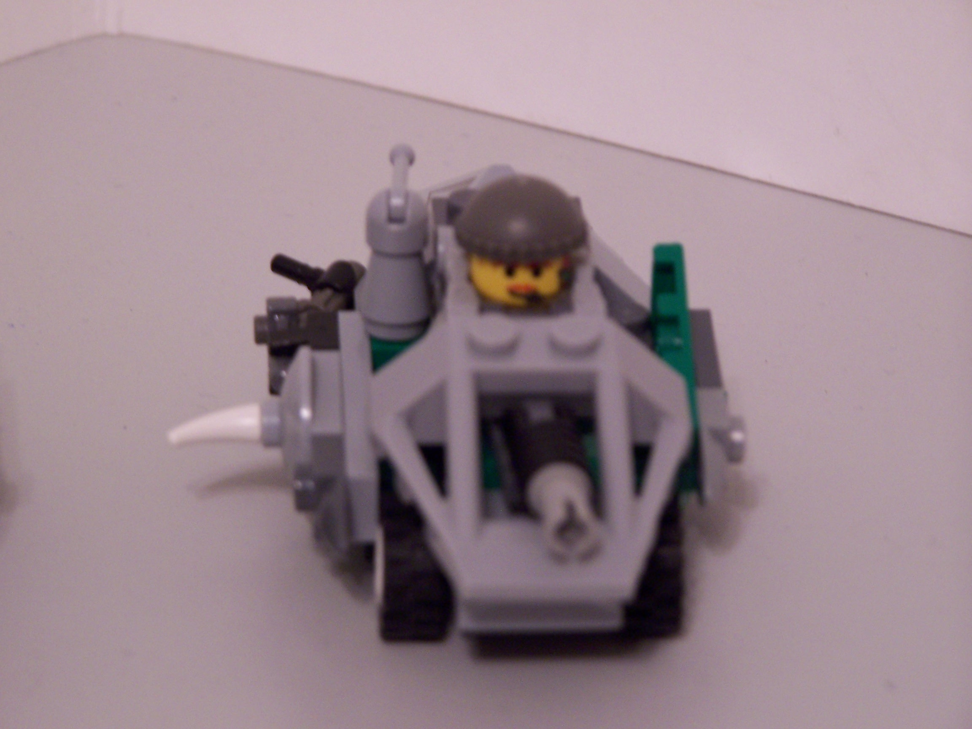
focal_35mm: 159
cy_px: 364
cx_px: 486
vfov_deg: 9.3
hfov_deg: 12.4
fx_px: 4465
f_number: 3.2
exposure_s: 1/8
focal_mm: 26.4
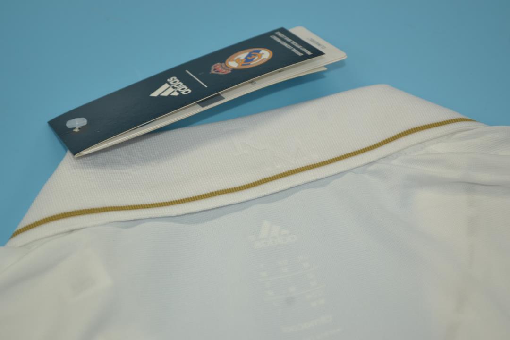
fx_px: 1169
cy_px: 170
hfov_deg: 24.6
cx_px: 255
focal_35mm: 82
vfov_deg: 16.6
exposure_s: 1/100
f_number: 5.6
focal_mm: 55
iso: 200
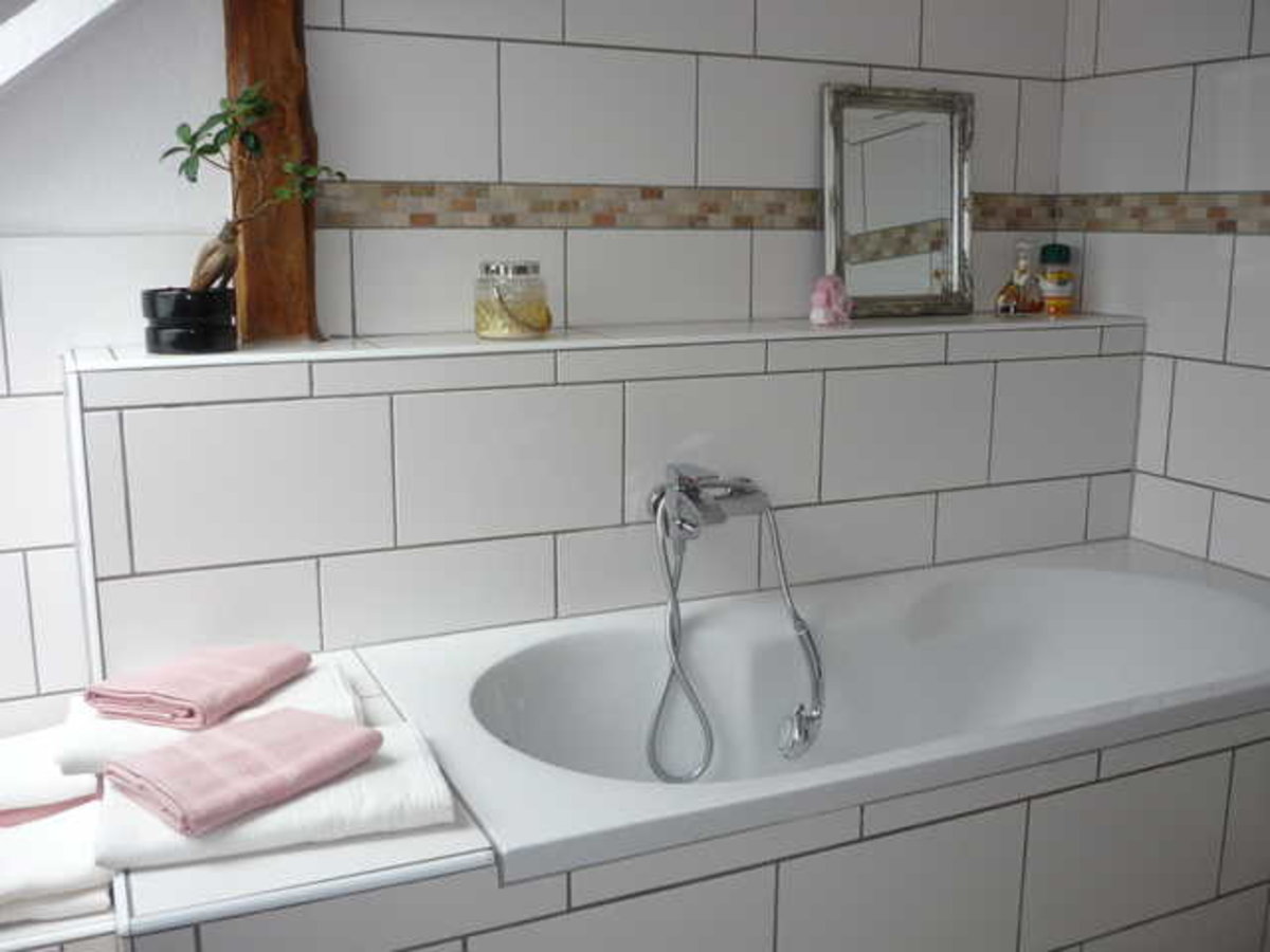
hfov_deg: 55.4
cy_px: 476
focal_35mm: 33
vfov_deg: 42.9
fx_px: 1211
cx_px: 635
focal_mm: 5.5
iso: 100
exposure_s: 1/40
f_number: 2.8
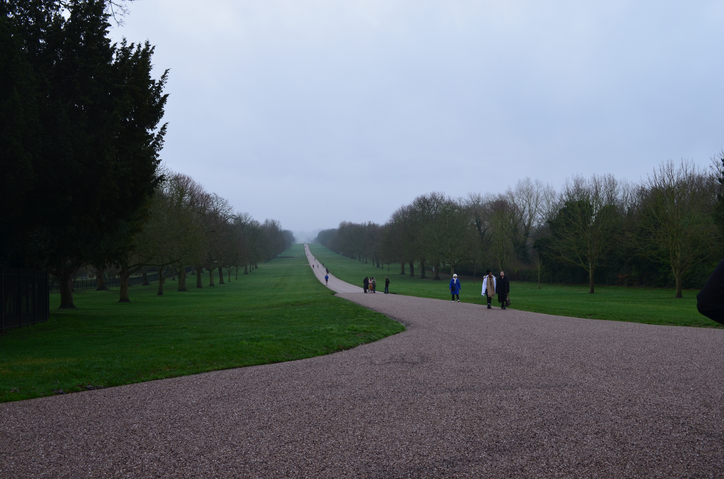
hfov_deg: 49.6
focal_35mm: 39
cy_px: 240
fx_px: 783
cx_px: 362
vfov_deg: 34.1
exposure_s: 1/60
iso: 320
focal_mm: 26
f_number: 10
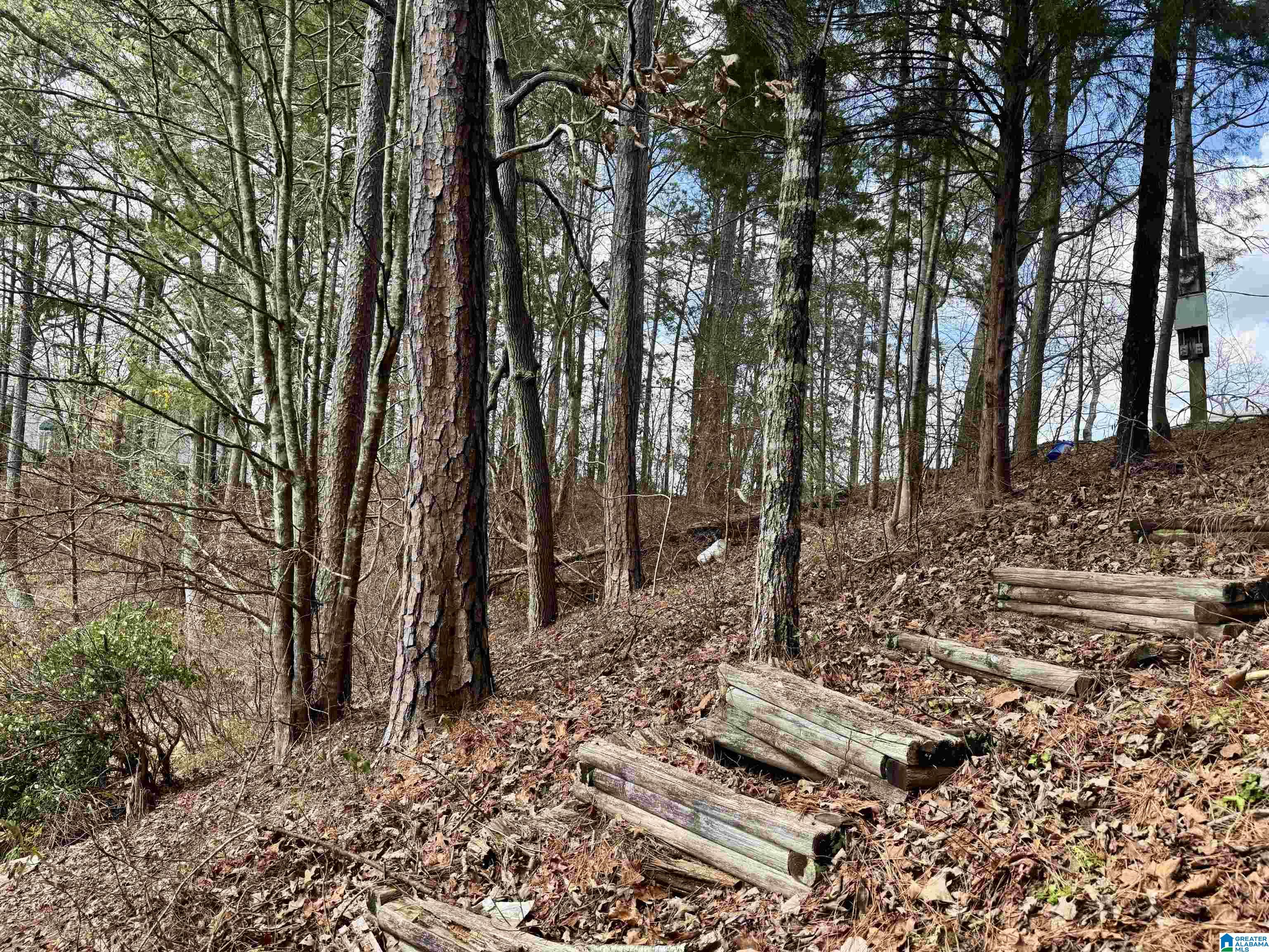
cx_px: 634
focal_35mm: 24
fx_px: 880
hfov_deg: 71.6
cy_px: 476
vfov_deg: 56.8
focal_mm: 6.76
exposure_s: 1/1076
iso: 80
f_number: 1.78
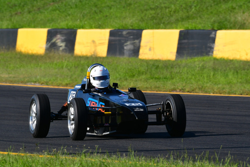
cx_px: 125
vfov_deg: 1.9
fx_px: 5002
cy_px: 84
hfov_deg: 2.9
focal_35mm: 720
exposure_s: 1/640
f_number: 13
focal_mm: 480
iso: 500
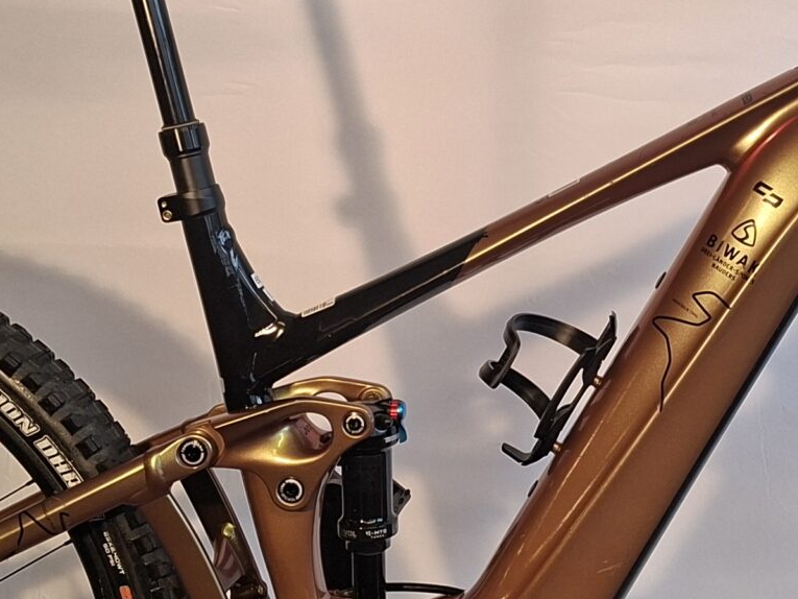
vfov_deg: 19.1
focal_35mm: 77
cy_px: 198
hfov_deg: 25.0
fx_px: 1775
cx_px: 613
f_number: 1.8
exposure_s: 1/100
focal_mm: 5.54
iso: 50
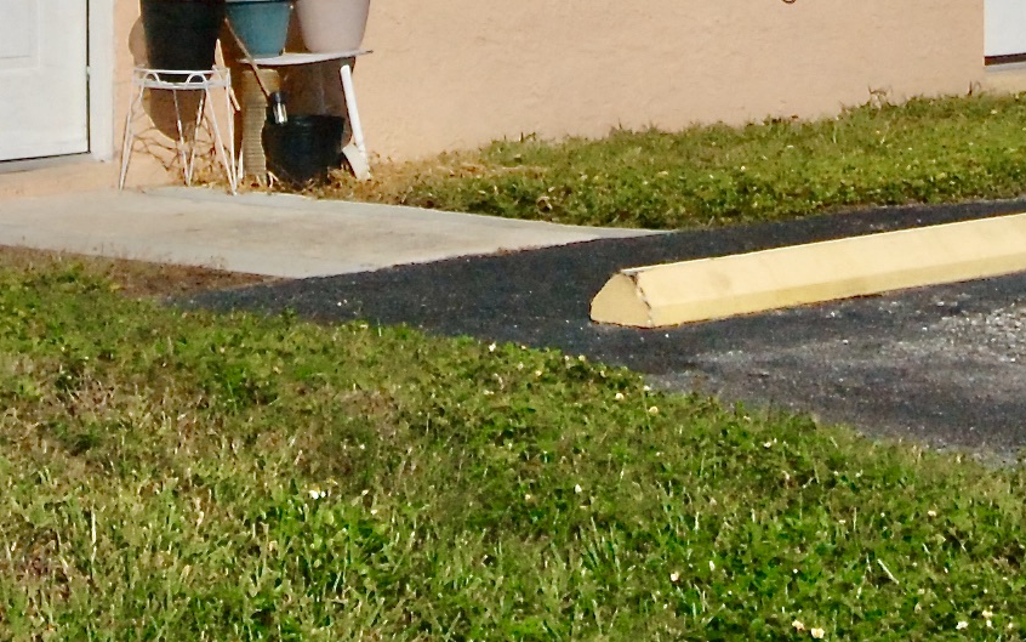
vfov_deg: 8.3
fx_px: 4251
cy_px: -466
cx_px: 515
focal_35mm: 152
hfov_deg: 13.8
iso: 1600
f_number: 20
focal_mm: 28
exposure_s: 1/1600
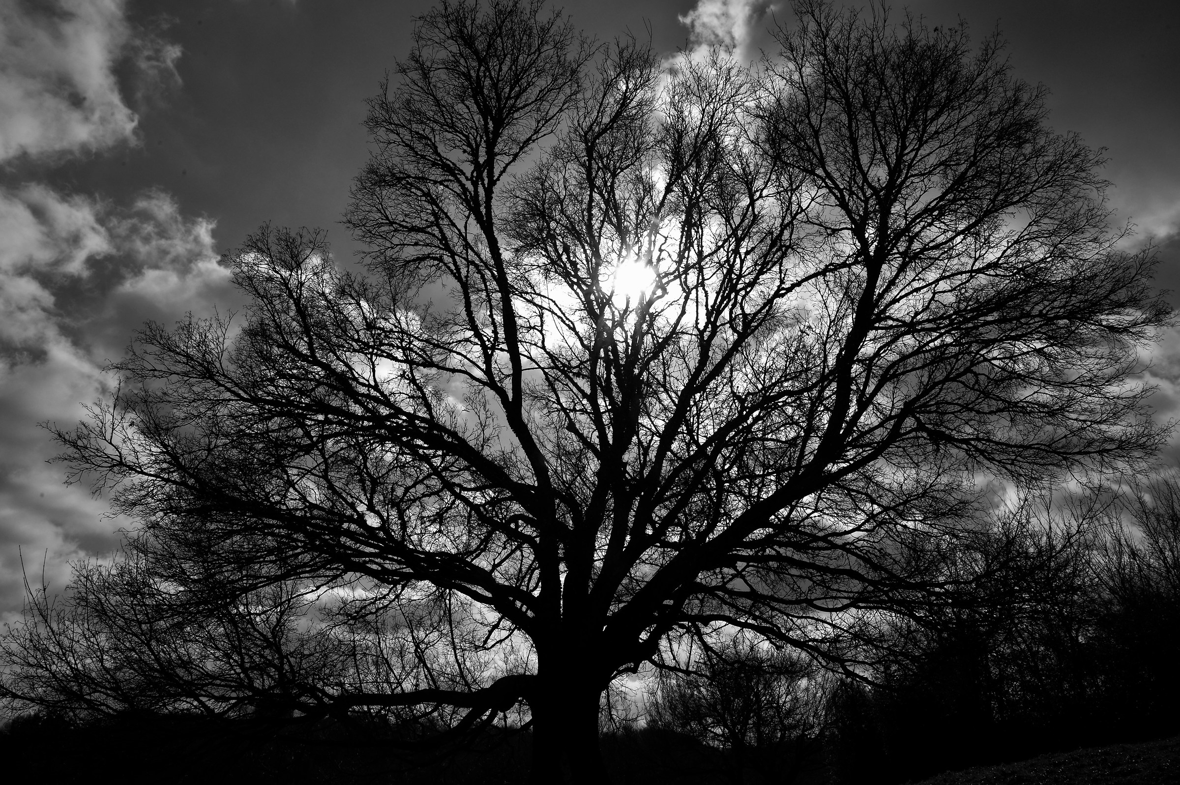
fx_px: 786
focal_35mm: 24
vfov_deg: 53.1
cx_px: 590
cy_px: 392
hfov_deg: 73.8
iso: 800
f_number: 14
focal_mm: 24
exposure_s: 1/2000
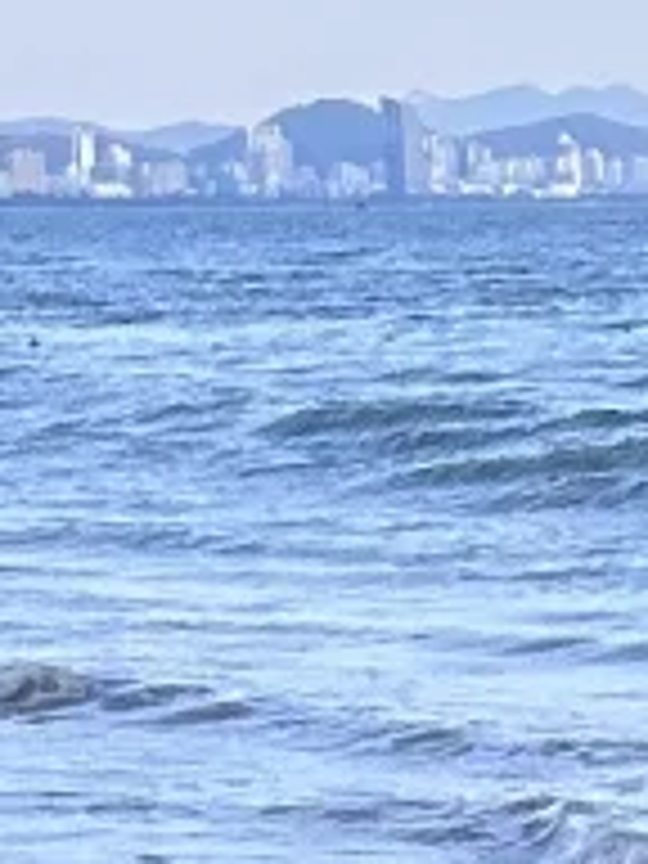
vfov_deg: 8.2
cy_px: 1998
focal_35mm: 225
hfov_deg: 6.4
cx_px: 1206
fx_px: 5616
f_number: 1.9
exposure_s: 1/344
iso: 25
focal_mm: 2.69
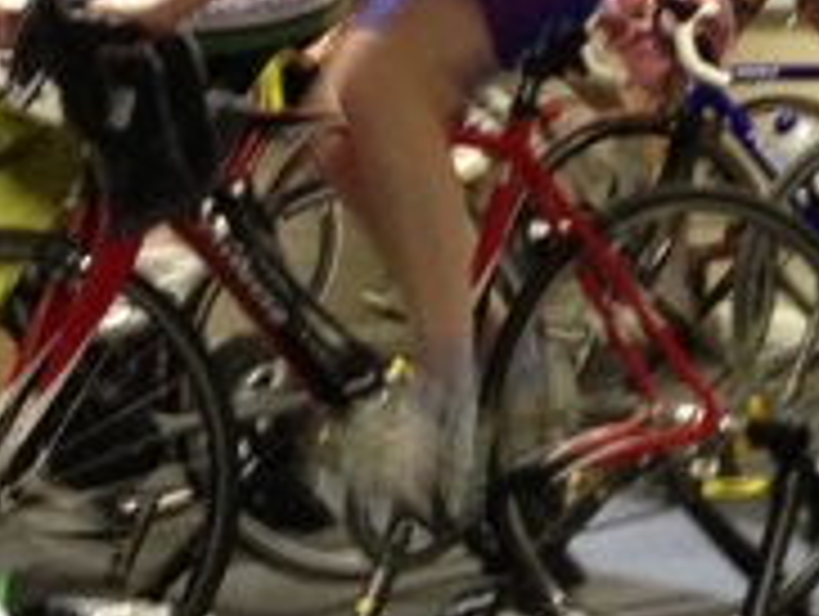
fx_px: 3862
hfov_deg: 11.6
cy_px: -16
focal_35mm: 163
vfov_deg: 9.1
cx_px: 1228
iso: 250
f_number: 2.4
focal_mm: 4.13
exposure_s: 1/20
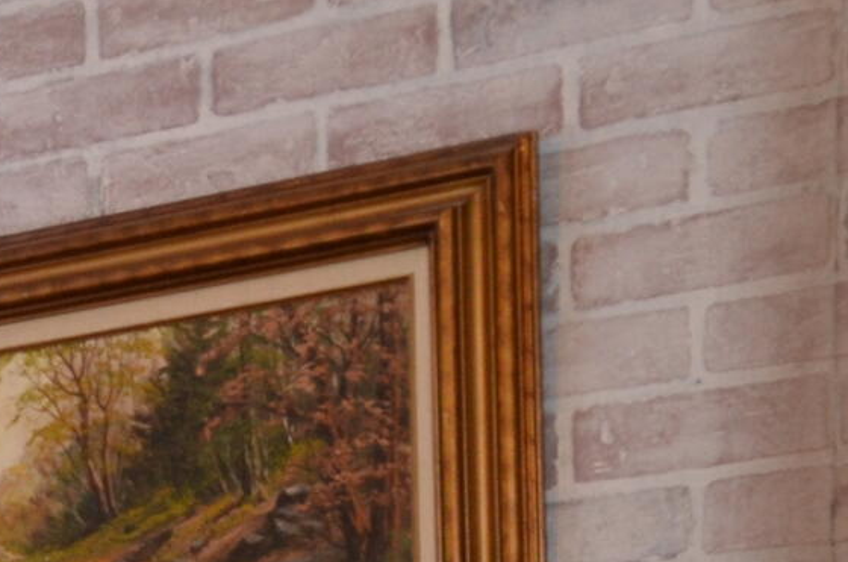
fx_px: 4913
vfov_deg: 6.2
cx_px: -1337
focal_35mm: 209
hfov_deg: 8.8
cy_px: 1391
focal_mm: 26
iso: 500
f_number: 3.8
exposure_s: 1/60
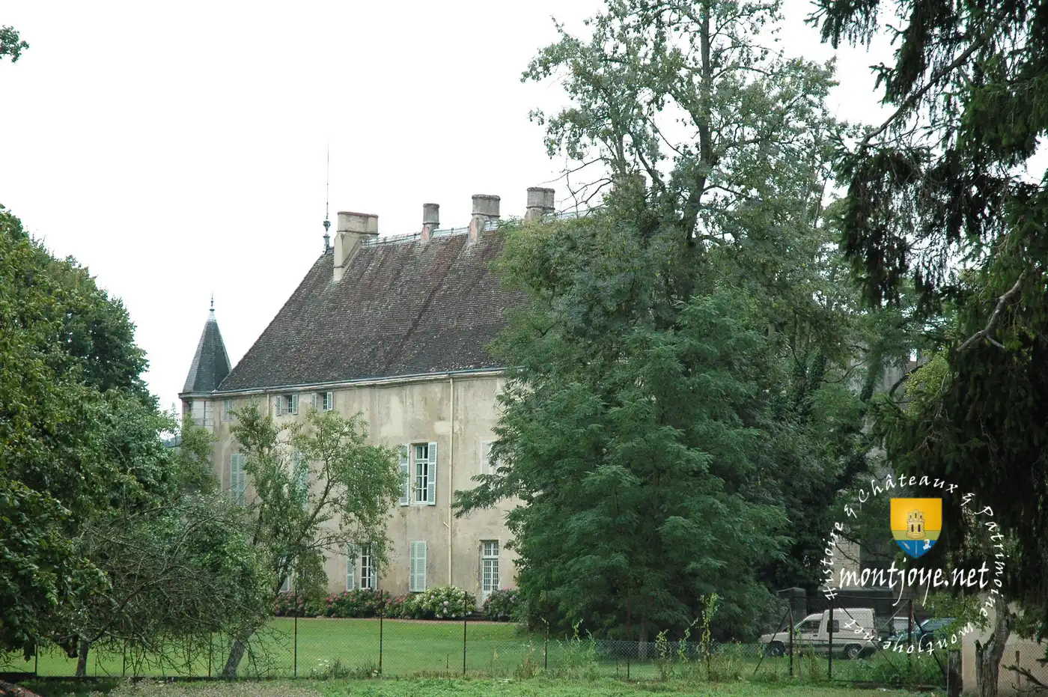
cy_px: 348
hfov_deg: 19.5
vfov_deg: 13.0
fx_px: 3054
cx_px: 524
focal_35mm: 105
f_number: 5.6
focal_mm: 70
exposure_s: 1/350
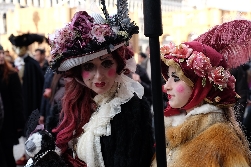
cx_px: 126
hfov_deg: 31.4
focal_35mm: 64
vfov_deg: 21.2
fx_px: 446
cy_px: 84
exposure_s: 1/500
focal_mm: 42.7
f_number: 4
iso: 400
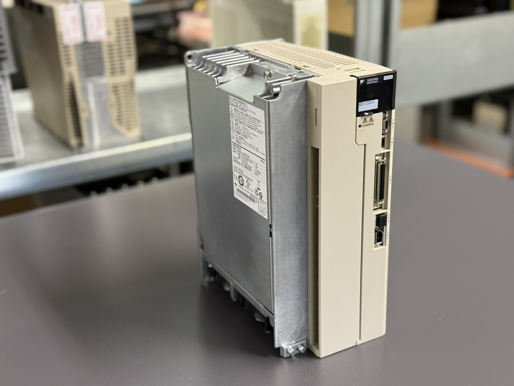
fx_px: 713
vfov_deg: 30.3
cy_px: 193
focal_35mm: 48
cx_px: 257
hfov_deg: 39.7
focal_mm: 6.76
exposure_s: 1/33
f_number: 1.78
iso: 200
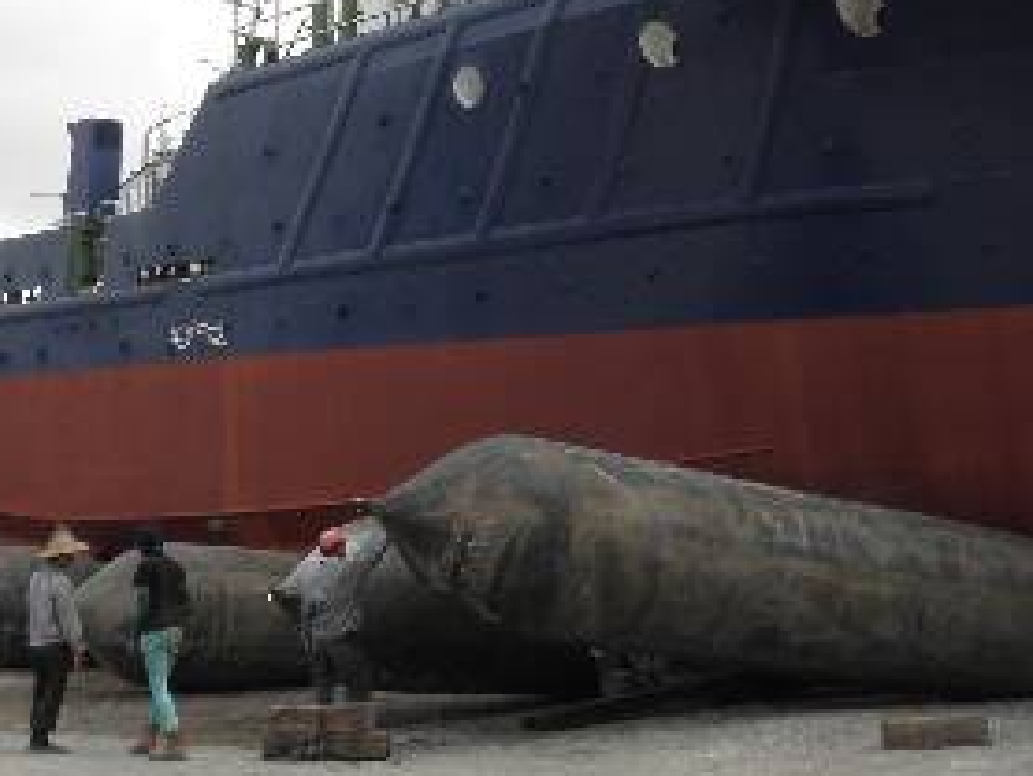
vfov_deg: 21.0
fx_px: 2061
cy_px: 100
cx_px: 609
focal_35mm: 69
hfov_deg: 28.1
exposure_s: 1/125
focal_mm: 5.71
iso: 64
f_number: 5.6
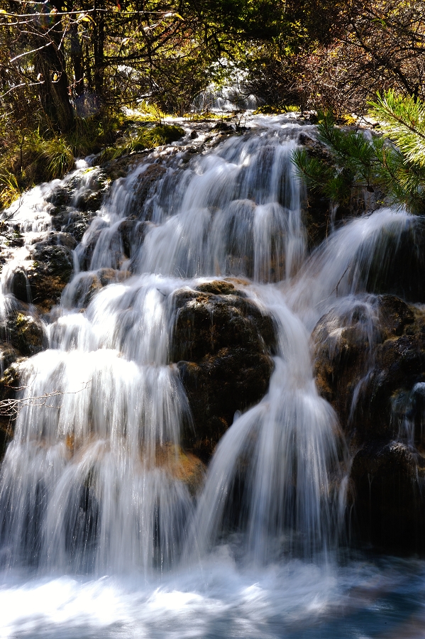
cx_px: 212
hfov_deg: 33.4
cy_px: 320
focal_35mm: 40
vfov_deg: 48.5
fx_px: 709
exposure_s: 1/6
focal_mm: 40
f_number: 29
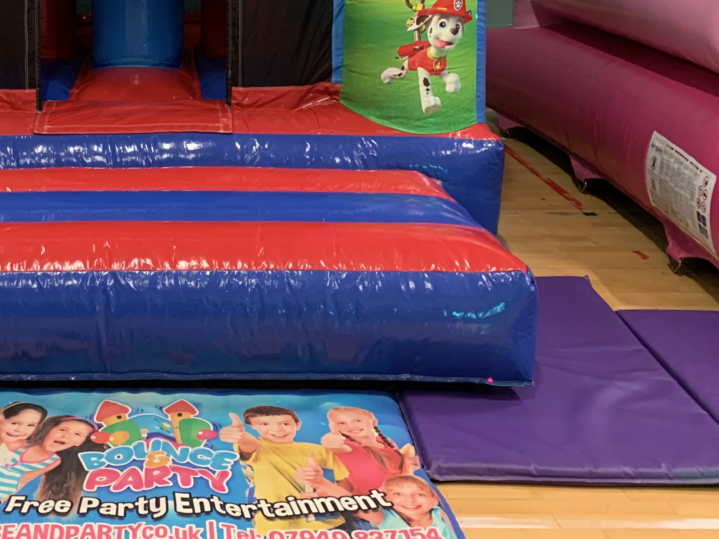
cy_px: 17
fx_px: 1122
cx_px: 91
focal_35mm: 54
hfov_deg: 33.9
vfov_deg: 25.8
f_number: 1.8
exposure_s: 1/50
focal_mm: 4.25
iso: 320
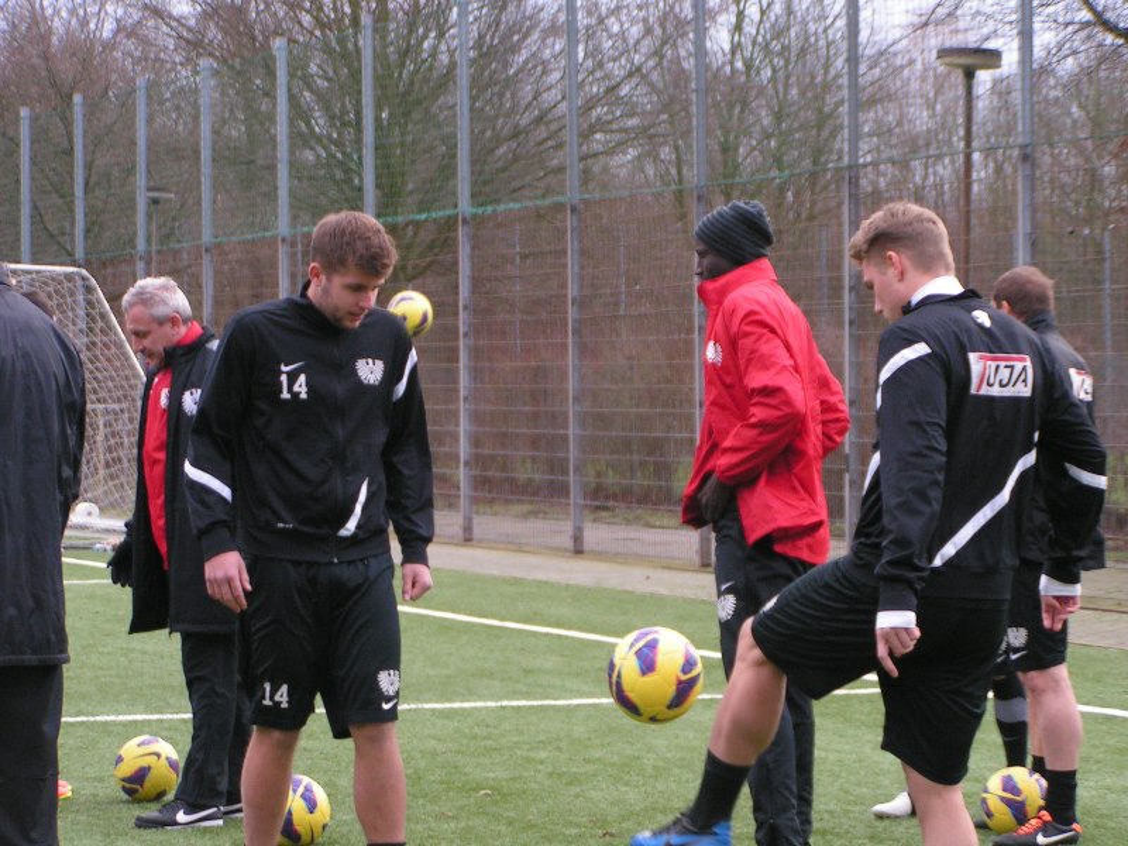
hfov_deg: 18.2
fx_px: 3519
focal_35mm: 108
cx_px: 564
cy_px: 423
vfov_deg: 13.7
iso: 125
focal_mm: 16.6
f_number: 3.5
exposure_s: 1/200
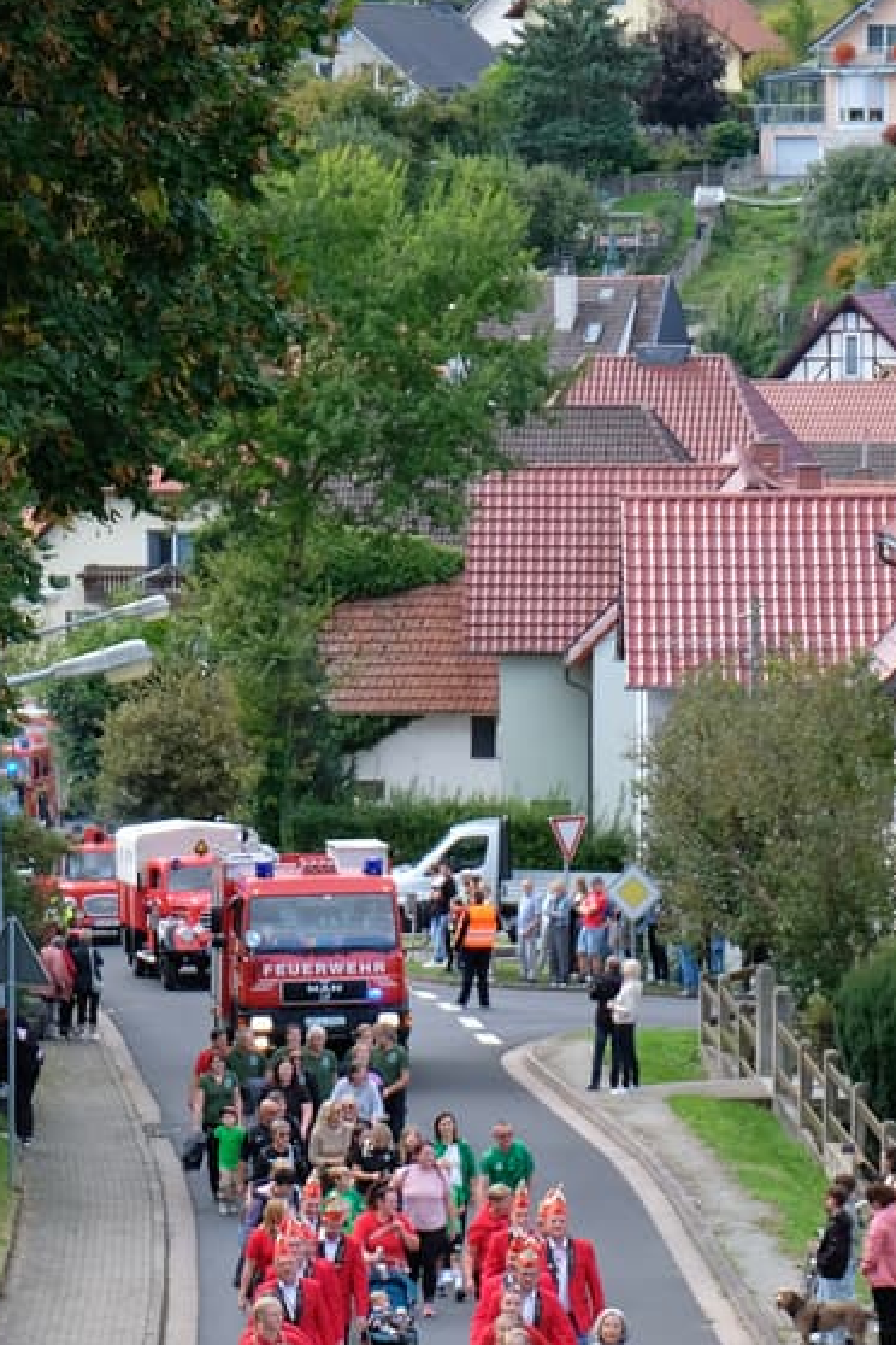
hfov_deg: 8.2
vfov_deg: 12.2
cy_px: 1155
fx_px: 6234
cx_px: 388
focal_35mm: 167
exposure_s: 1/140
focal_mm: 50
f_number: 5.6
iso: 200
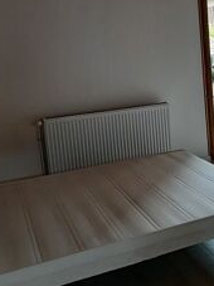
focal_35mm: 49
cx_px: 185
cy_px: 112
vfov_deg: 38.7
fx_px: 404
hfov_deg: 28.7
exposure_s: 1/60
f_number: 1.7
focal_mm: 3.93
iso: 50
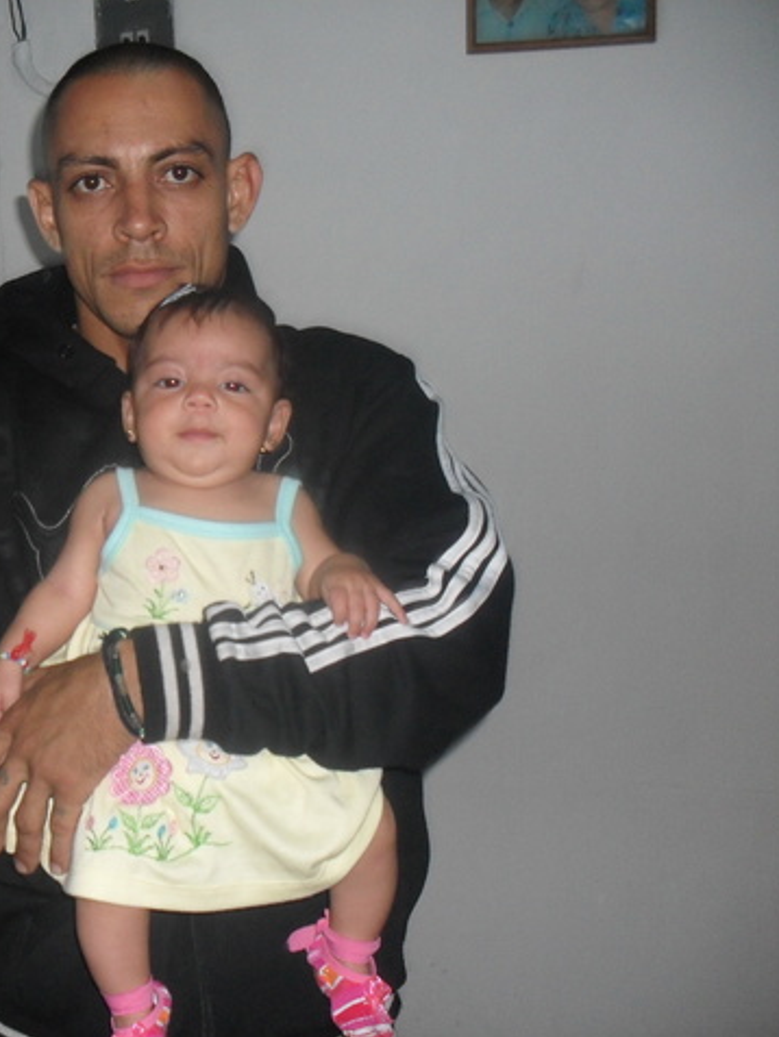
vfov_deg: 37.5
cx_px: 94
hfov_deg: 27.6
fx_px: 1530
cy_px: 520
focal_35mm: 51
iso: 200
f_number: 2.8
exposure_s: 1/45
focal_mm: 6.3
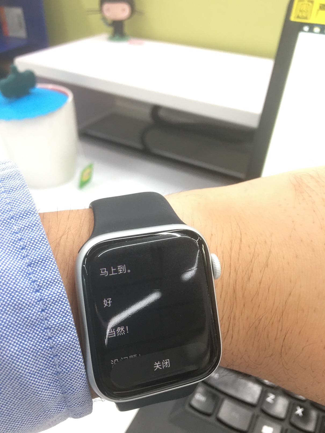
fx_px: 363
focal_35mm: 29
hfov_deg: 48.2
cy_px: 216
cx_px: 162
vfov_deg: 61.7
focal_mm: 4.15
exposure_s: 1/17
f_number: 2.2
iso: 64
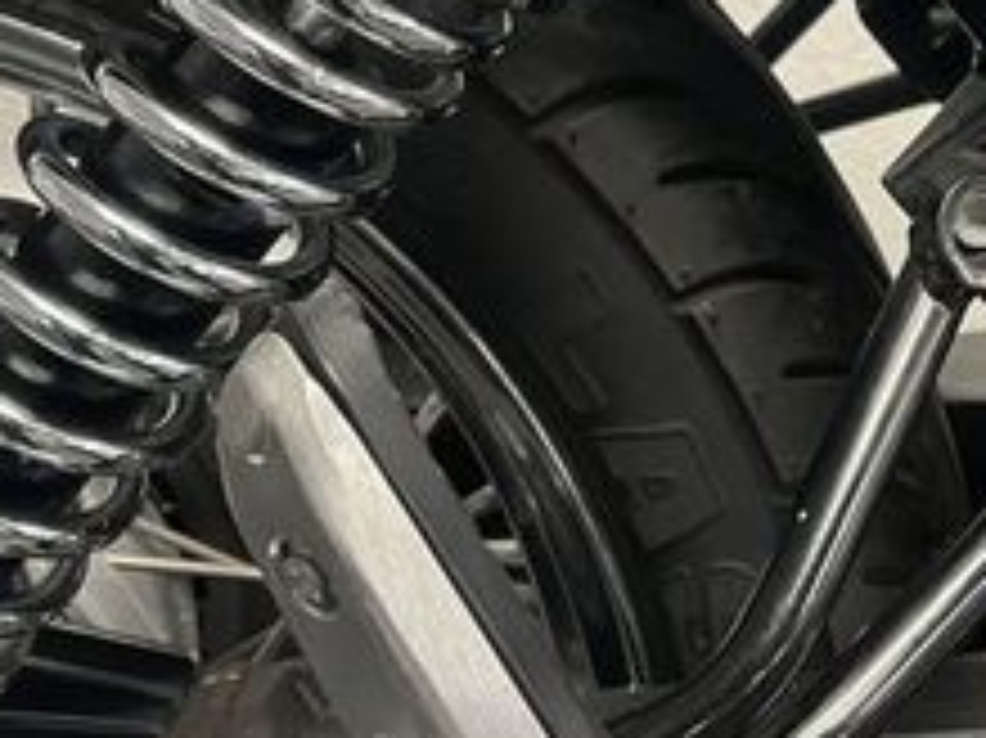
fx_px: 2164
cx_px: 684
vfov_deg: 19.0
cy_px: 50
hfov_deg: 25.5
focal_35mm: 76
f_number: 1.6
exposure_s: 1/50
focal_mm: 5.1
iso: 200
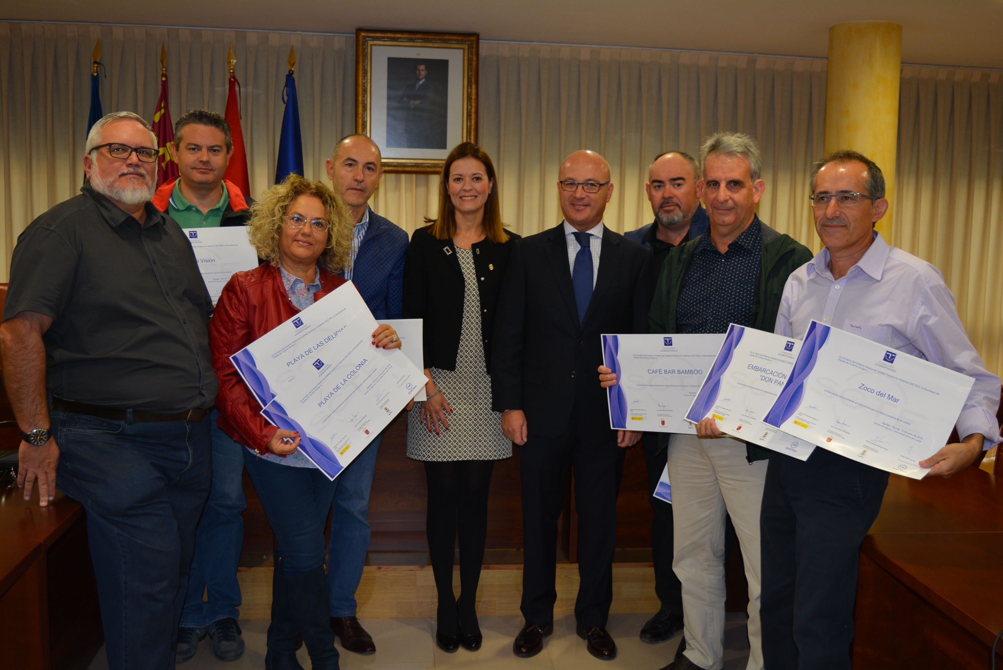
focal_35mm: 38
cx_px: 502
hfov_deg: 51.2
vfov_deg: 35.6
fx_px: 1046
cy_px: 335
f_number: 4
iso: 500
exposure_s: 1/60
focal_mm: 25
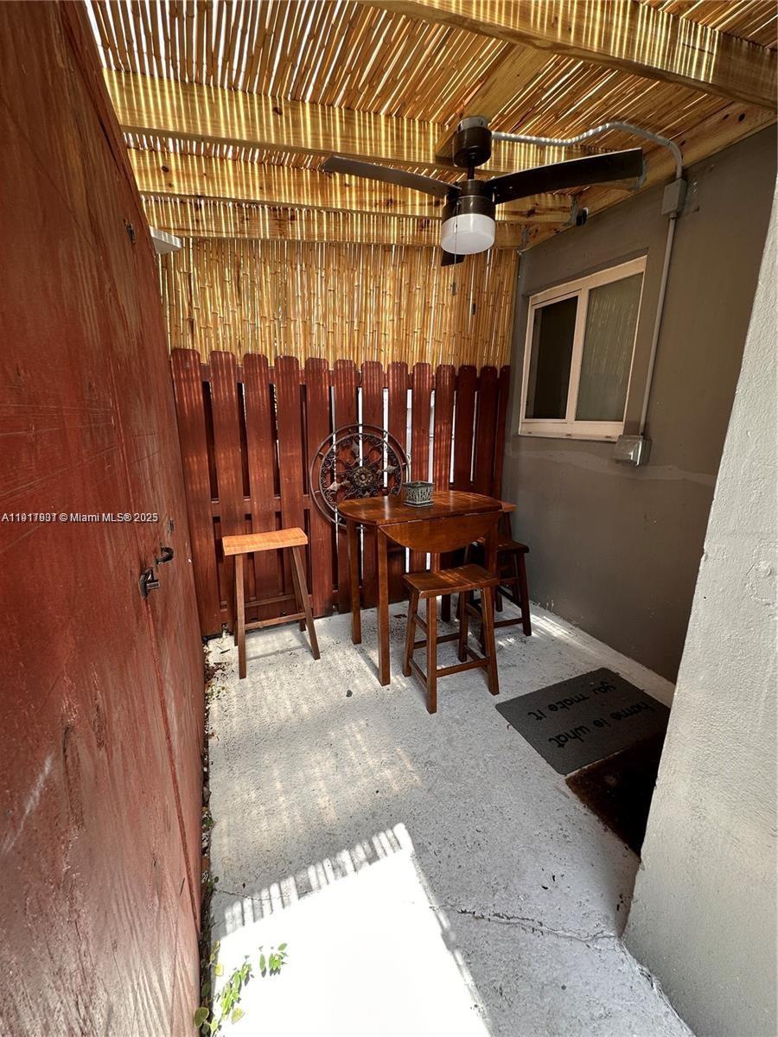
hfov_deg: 85.7
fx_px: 420
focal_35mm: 14
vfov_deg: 102.1
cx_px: 389
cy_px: 518
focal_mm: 2.22
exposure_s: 1/159
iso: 40
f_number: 2.2
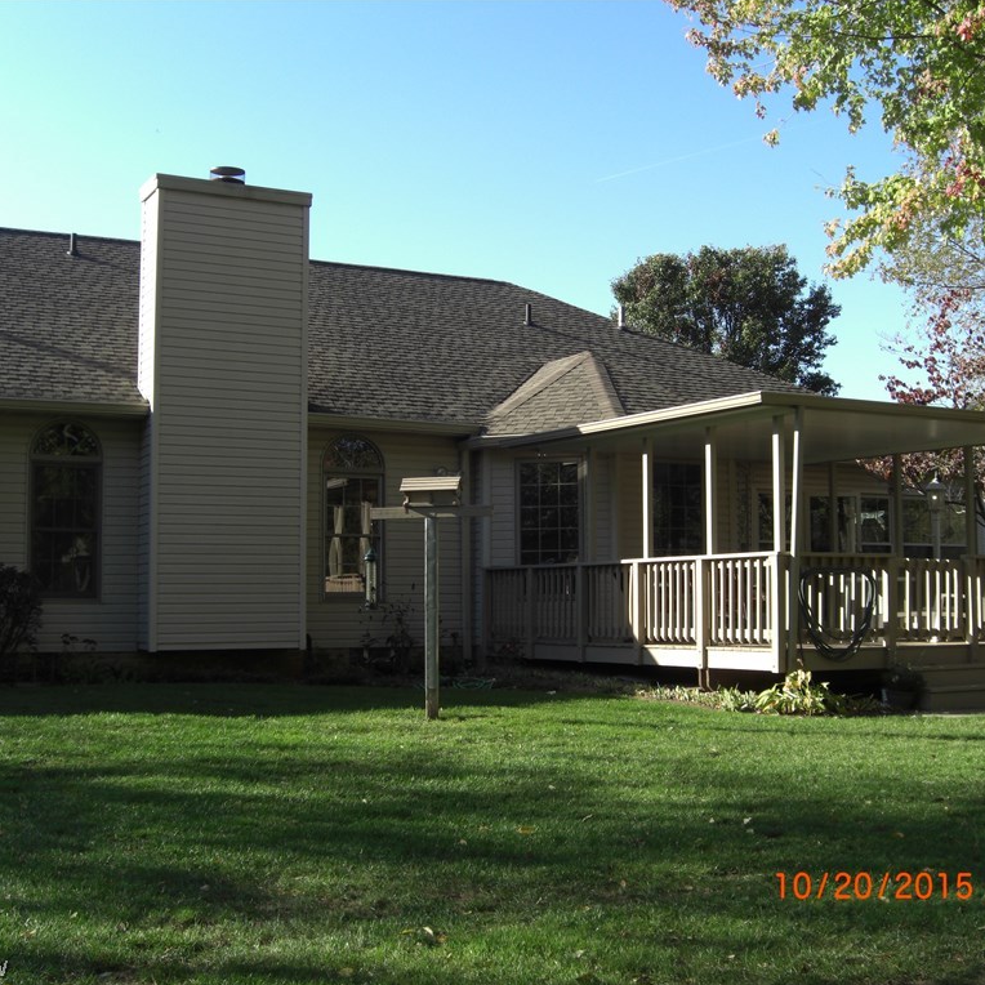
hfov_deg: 37.5
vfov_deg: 37.6
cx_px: 535
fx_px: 1449
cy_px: 492
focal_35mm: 45
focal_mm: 7.9
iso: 80
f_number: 4
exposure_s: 1/250
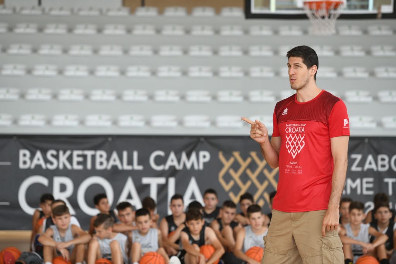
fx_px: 1650
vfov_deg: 9.2
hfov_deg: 13.7
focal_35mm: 150
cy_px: 132
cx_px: 198
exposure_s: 1/400
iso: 640
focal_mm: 150
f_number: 3.5
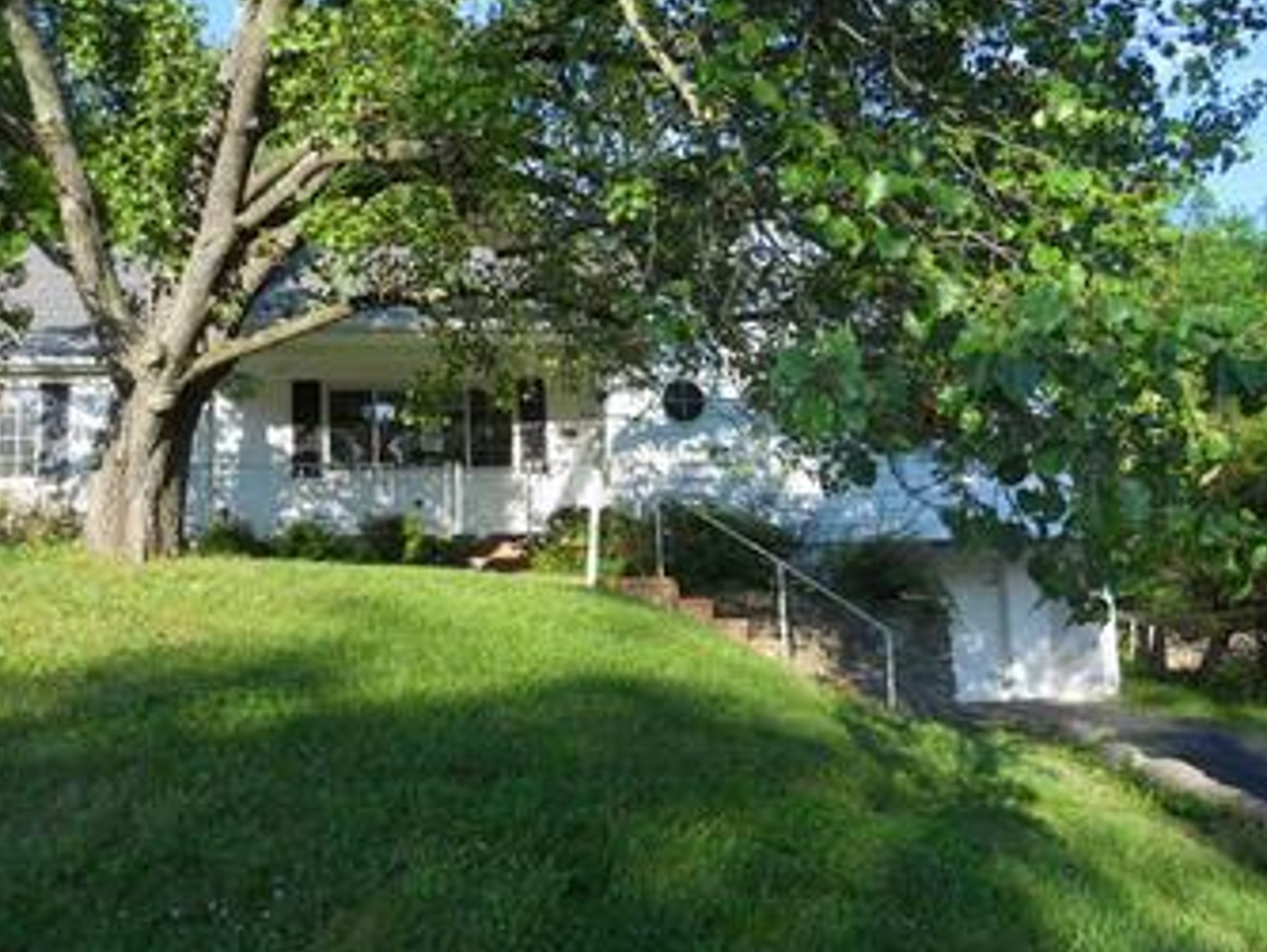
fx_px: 1062
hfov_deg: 61.6
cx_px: 622
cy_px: 482
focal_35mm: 29
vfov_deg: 48.3
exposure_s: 1/400
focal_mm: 5
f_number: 2.7
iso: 80
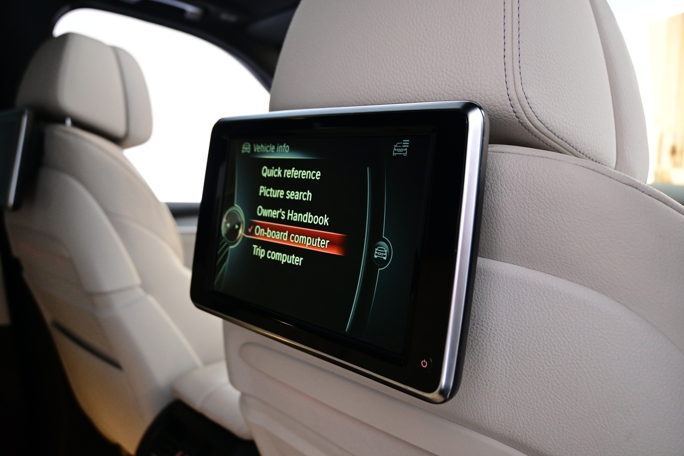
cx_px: 342
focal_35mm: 31
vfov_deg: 42.6
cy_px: 228
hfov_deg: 60.7
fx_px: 584
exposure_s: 1/30
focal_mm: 20.5
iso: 2000
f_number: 3.8
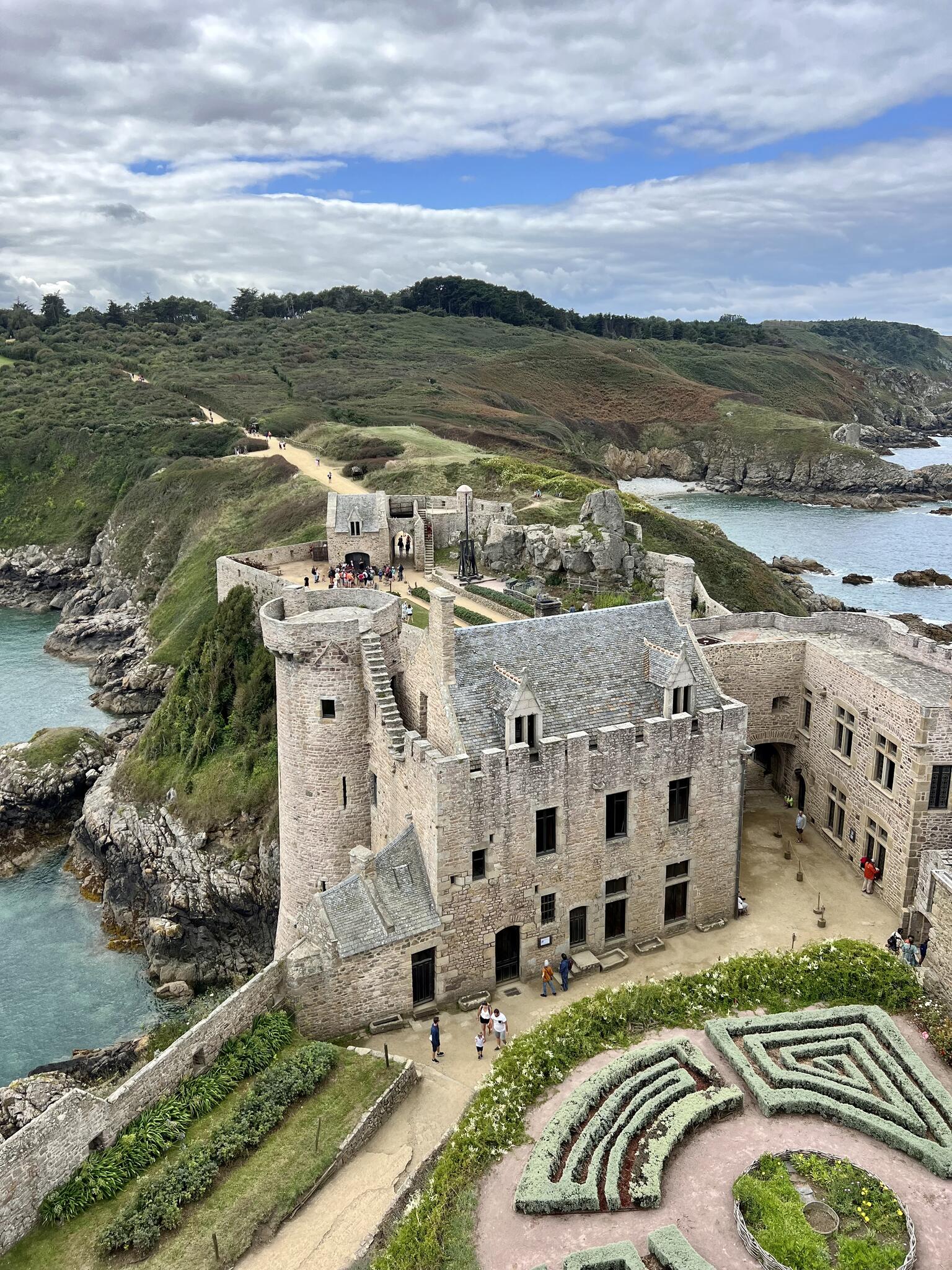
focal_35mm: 26
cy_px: 635
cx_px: 476
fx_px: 953
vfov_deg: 67.3
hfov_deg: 53.1
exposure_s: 1/2632
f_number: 1.5
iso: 50
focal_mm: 5.7
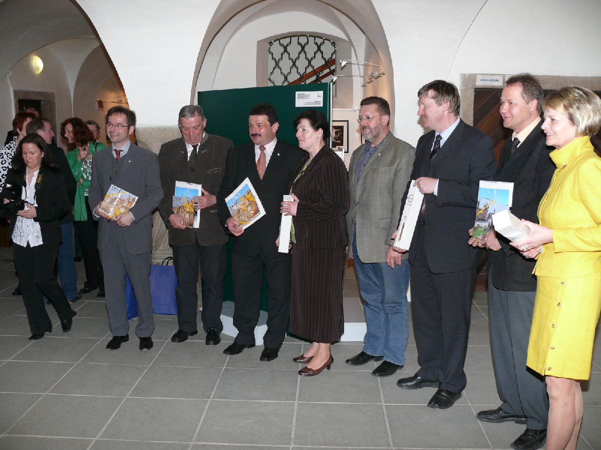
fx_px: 608
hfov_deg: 52.6
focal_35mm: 35
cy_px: 225
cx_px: 300
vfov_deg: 40.7
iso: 100
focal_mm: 7.4
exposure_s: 1/60
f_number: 2.8
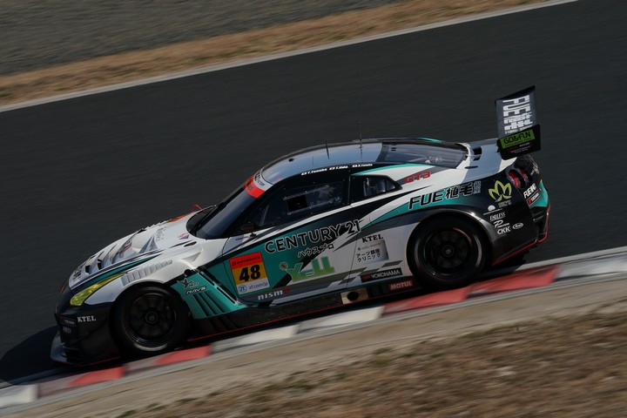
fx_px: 4389
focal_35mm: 252
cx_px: 314
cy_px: 209
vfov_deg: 5.5
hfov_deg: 8.2
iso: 200
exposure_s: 1/250
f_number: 20
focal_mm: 252
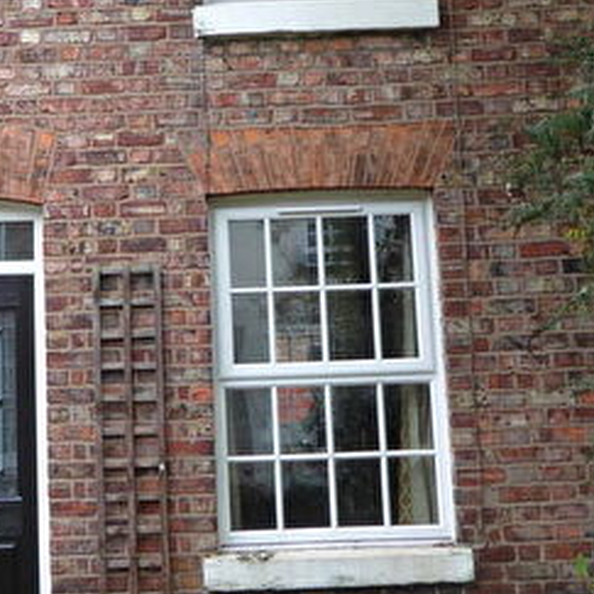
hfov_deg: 27.7
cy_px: 209
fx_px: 1184
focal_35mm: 61
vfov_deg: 28.0
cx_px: 134
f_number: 3.3
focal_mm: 4.3
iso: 100
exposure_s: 1/60
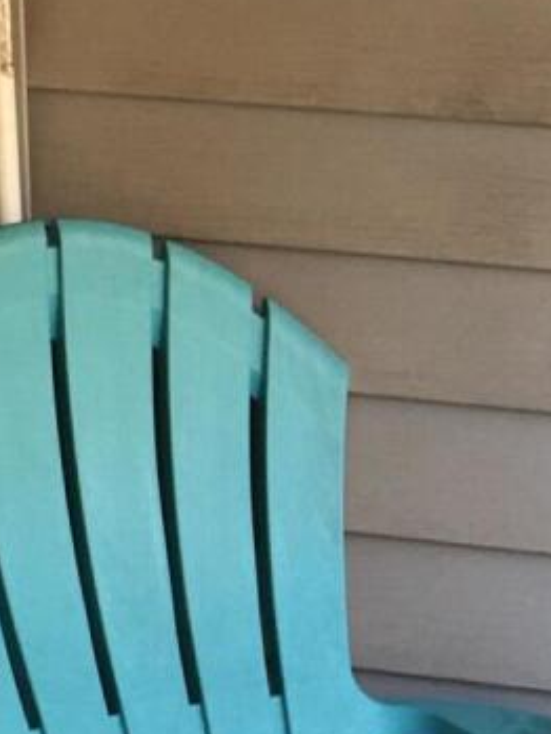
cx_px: 734
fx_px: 3521
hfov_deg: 8.8
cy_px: 425
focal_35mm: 166
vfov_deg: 11.9
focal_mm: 4.15
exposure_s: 1/38
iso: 25
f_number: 2.2
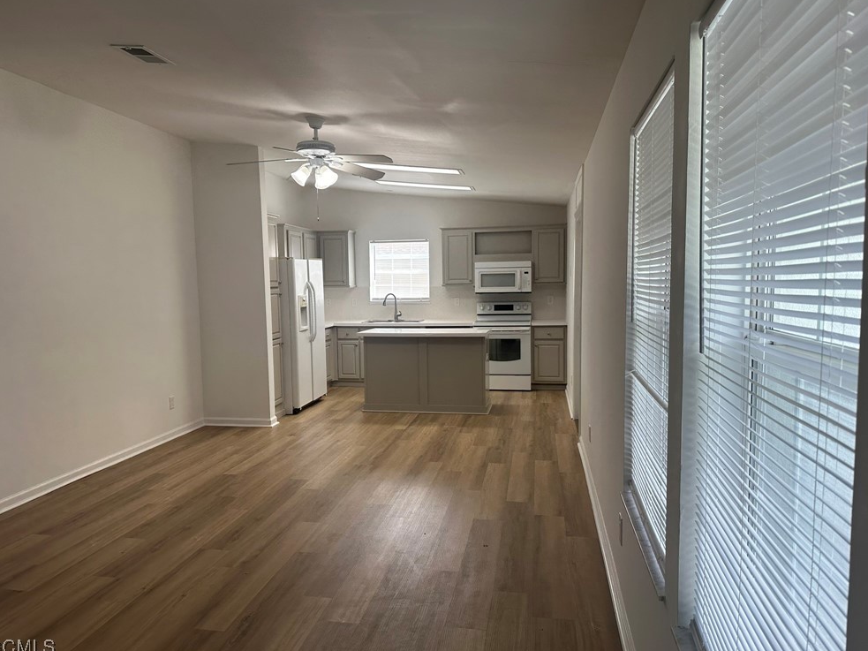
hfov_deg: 69.4
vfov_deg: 54.9
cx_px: 423
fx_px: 627
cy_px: 328
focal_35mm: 25
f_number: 1.78
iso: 100
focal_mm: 6.86
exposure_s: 1/145
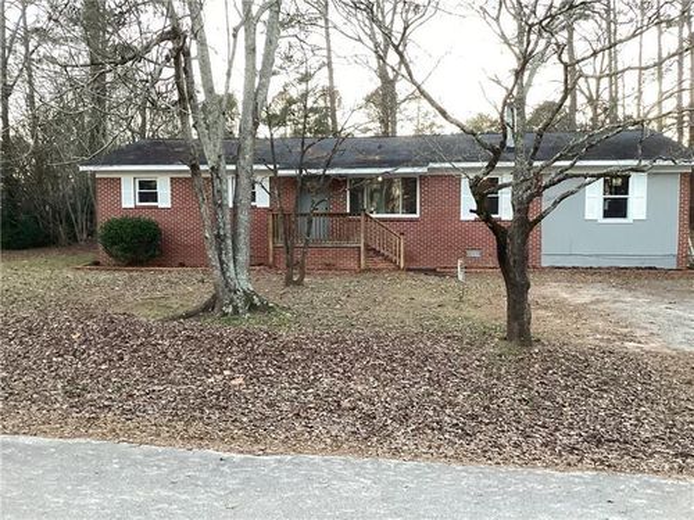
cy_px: 260
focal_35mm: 31
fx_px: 622
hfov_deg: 58.4
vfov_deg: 45.4
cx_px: 347
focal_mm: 3.3
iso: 200
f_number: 2.4
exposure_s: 1/60
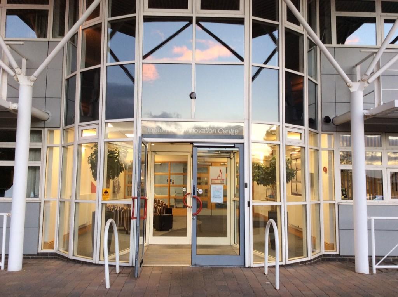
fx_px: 367
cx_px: 199
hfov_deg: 56.9
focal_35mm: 32
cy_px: 148
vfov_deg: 44.1
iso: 32
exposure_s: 1/24
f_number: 2.4
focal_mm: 3.3
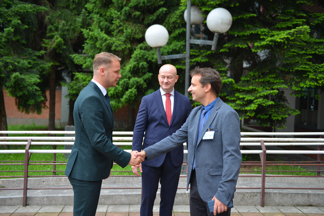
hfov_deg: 50.7
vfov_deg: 35.1
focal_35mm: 38
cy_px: 108
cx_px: 162
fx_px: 342
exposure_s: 1/800
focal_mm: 38
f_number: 2.8
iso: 200
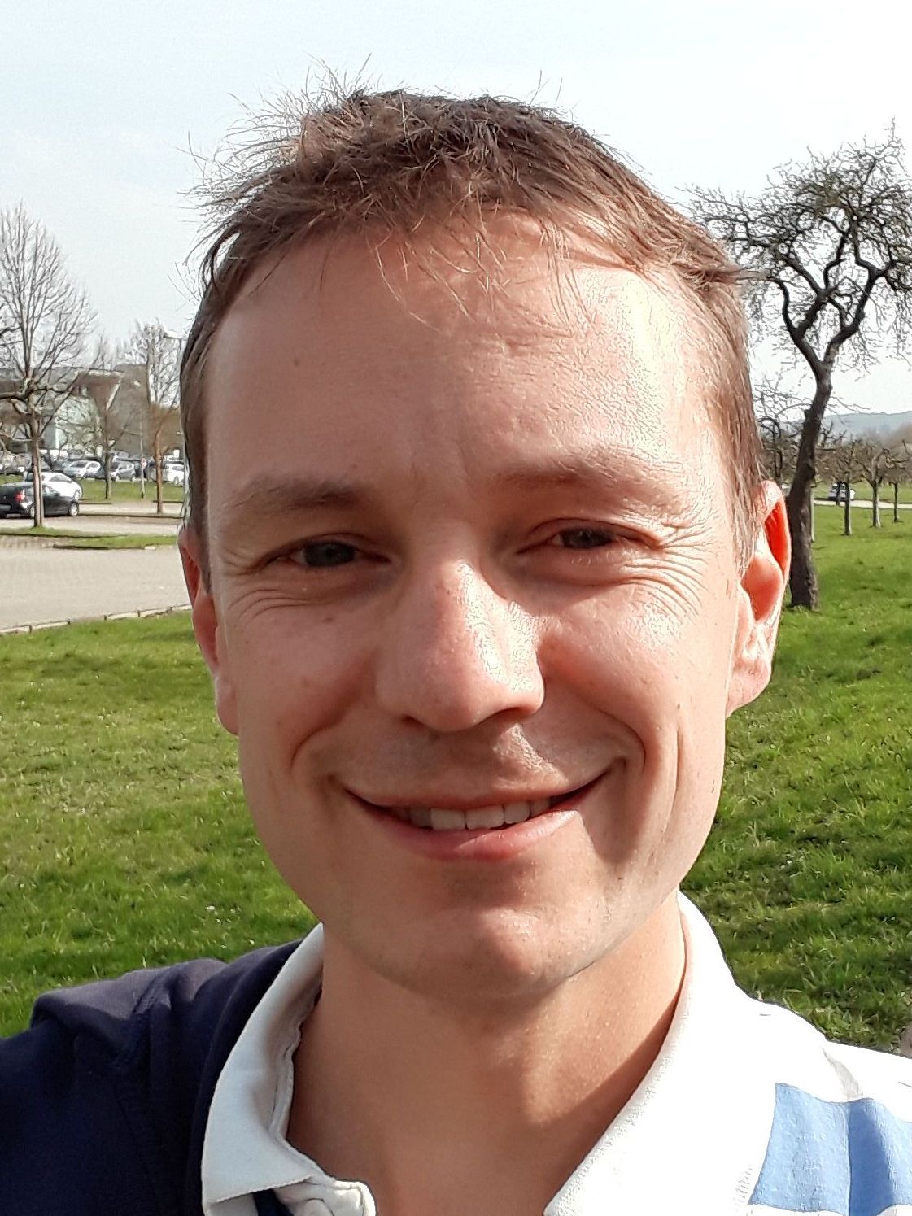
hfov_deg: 45.4
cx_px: 456
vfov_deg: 58.4
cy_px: 608
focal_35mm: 31
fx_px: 1089
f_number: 1.9
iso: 50
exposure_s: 1/984
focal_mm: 2.91
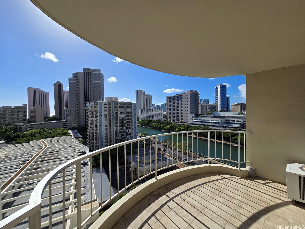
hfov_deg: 106.2
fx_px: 115
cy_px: 114
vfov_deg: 89.9
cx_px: 152
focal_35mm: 13
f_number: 2.2
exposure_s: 1/3559
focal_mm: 2.2
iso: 50
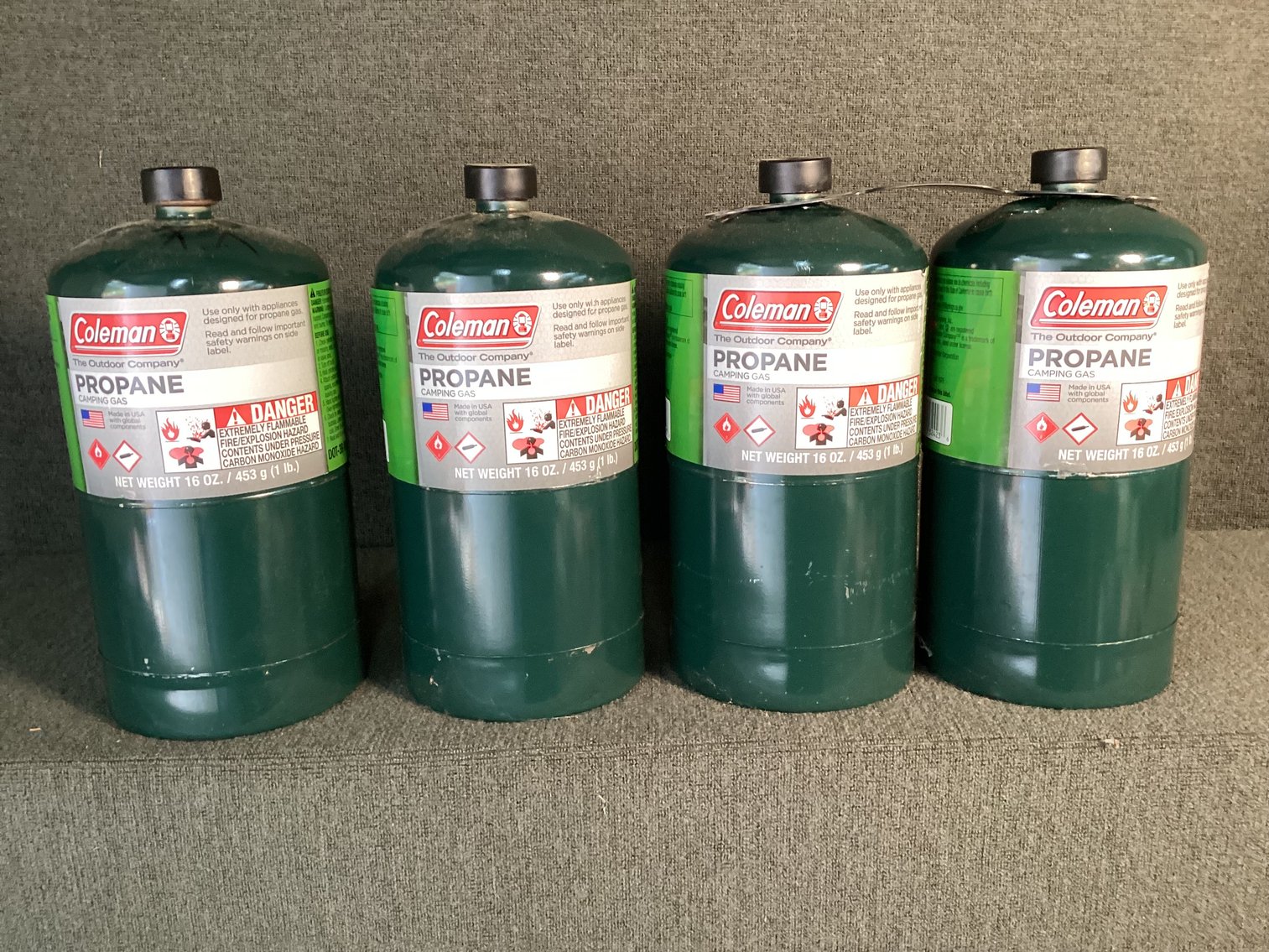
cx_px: 634
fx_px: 1137
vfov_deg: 45.4
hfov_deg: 58.3
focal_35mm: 31
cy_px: 476
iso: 250
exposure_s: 1/60
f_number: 2.4
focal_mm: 3.3
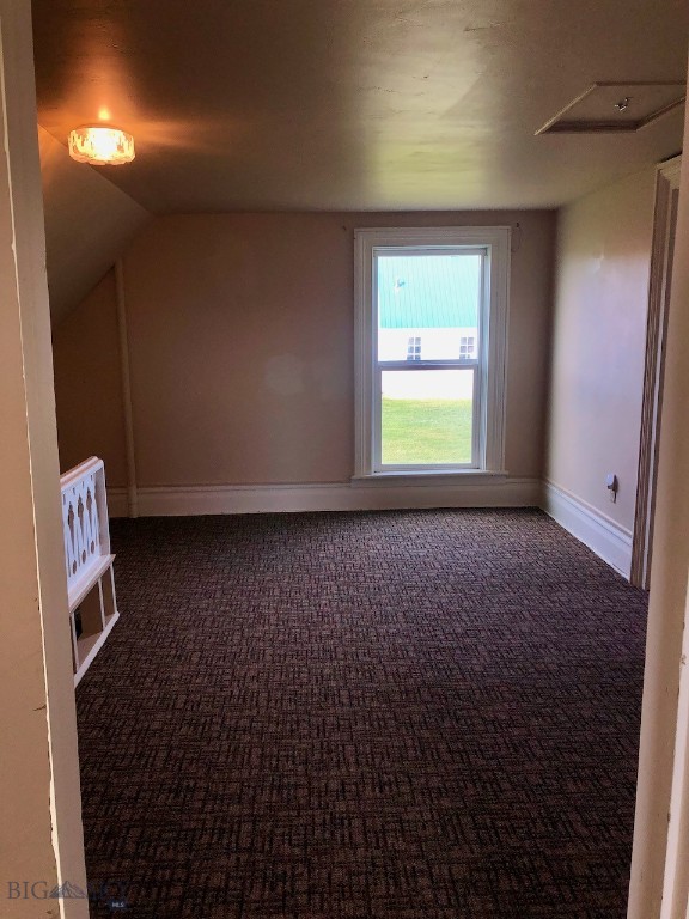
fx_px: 743
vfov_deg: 63.4
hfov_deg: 49.7
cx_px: 344
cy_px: 460
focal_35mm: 28
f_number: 1.8
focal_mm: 4
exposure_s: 1/120
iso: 40
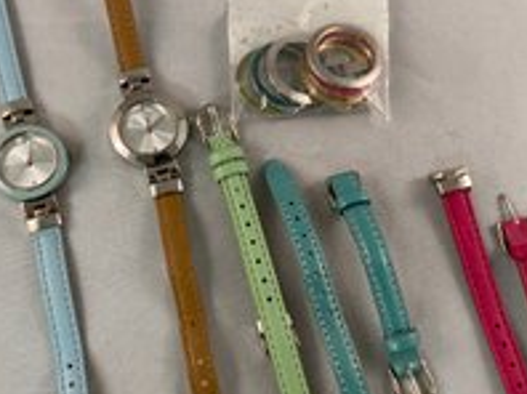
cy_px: 225
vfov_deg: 32.1
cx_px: 228
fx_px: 684
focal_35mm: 45
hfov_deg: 42.0
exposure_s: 1/60
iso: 80
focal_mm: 4.25
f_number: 1.8
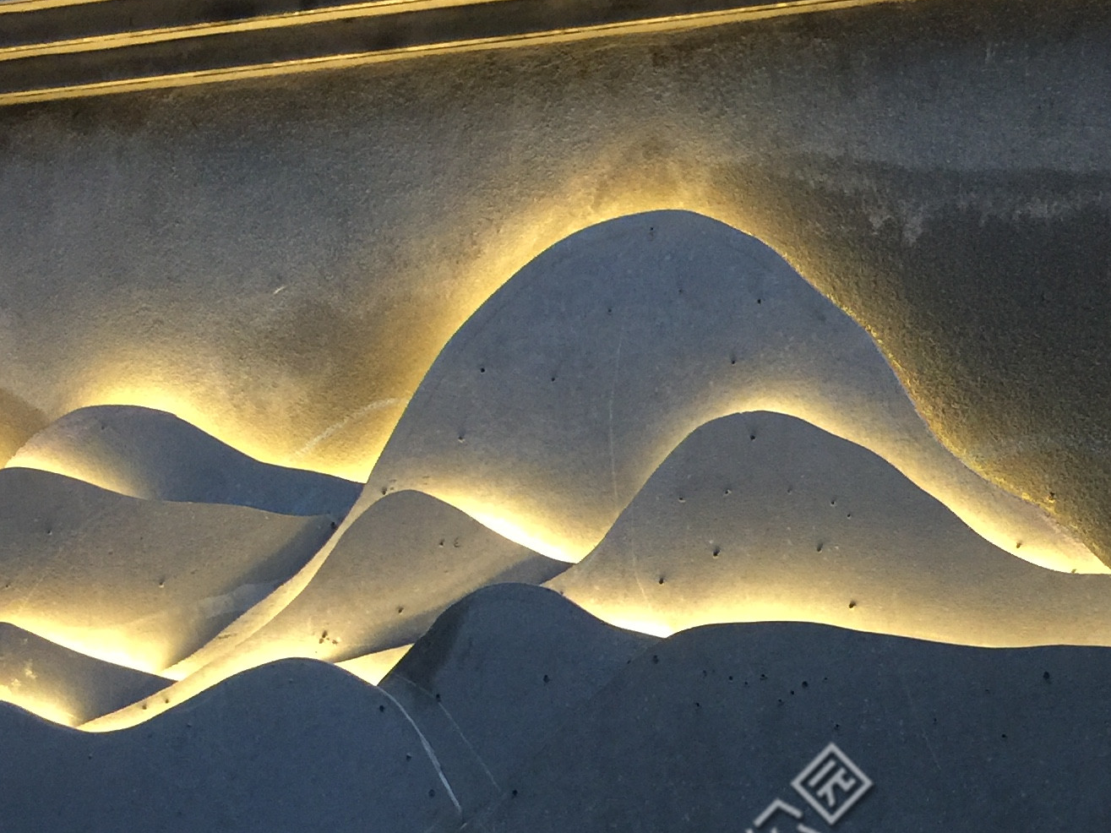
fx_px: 2311
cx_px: 764
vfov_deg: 19.9
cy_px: 806
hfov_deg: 26.8
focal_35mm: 72
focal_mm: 4.15
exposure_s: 1/10
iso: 100
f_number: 2.2
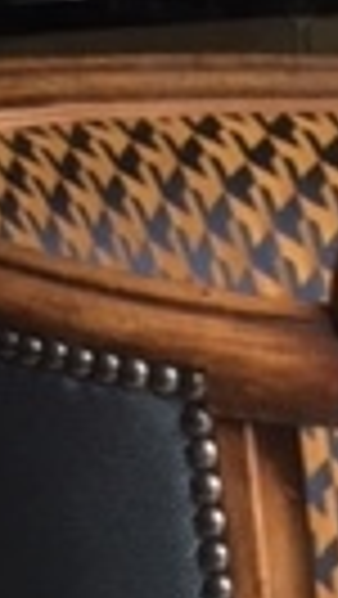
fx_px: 2592
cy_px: 764
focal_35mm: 163
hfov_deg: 7.2
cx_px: 676
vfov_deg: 12.8
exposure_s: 1/33
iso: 80
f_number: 2.4
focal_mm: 3.3
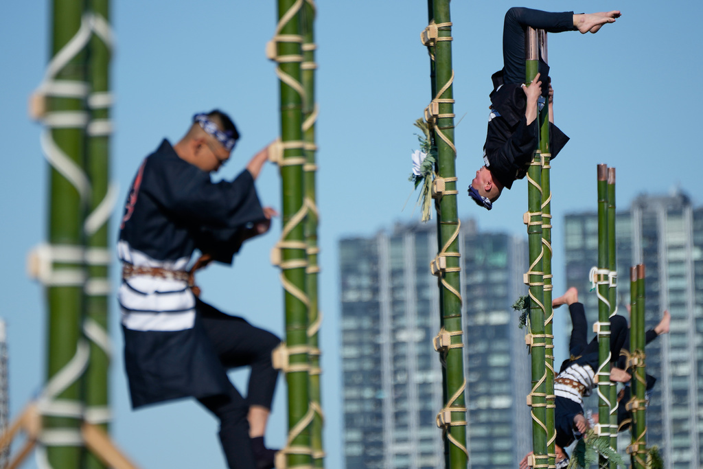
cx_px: 352
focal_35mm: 600
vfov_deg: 2.3
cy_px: 234
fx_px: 11718
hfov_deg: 3.4
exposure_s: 1/1000
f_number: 5.6
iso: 100
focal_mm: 400
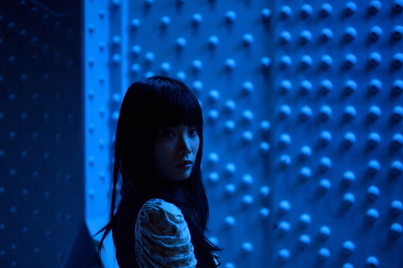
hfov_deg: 39.6
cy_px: 134
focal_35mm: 50
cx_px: 202
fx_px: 560
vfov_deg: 27.0
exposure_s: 1/400
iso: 3200
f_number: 2
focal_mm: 50
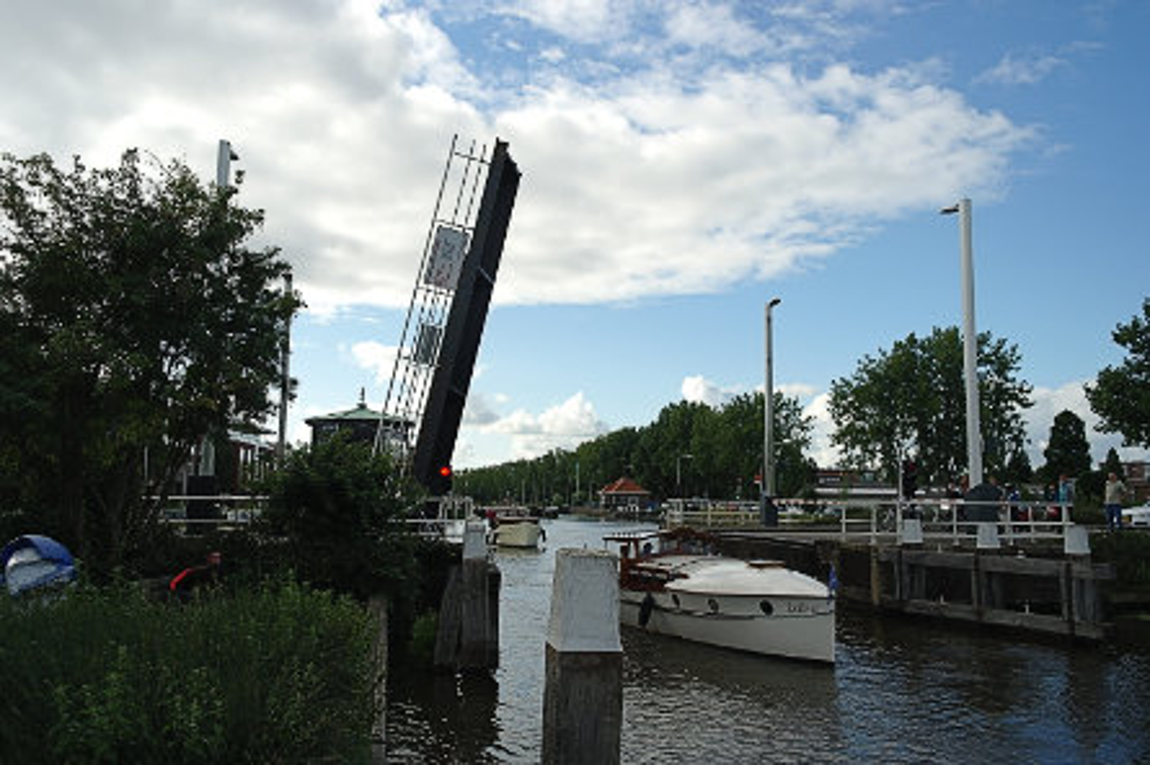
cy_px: 382
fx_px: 862
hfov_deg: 67.4
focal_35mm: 27
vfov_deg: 47.9
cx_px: 575
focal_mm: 18
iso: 100
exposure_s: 1/320
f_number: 5
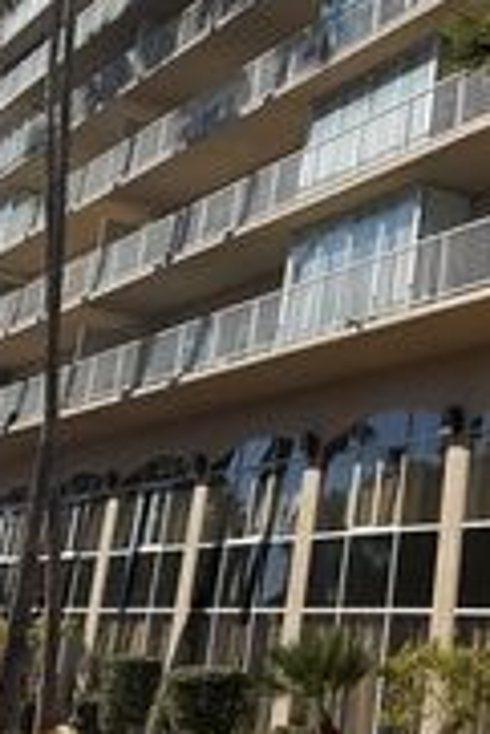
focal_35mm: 69
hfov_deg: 19.1
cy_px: 136
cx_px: 510
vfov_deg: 28.5
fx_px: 1406
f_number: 1.78
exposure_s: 1/4405
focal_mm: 6.76
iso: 80
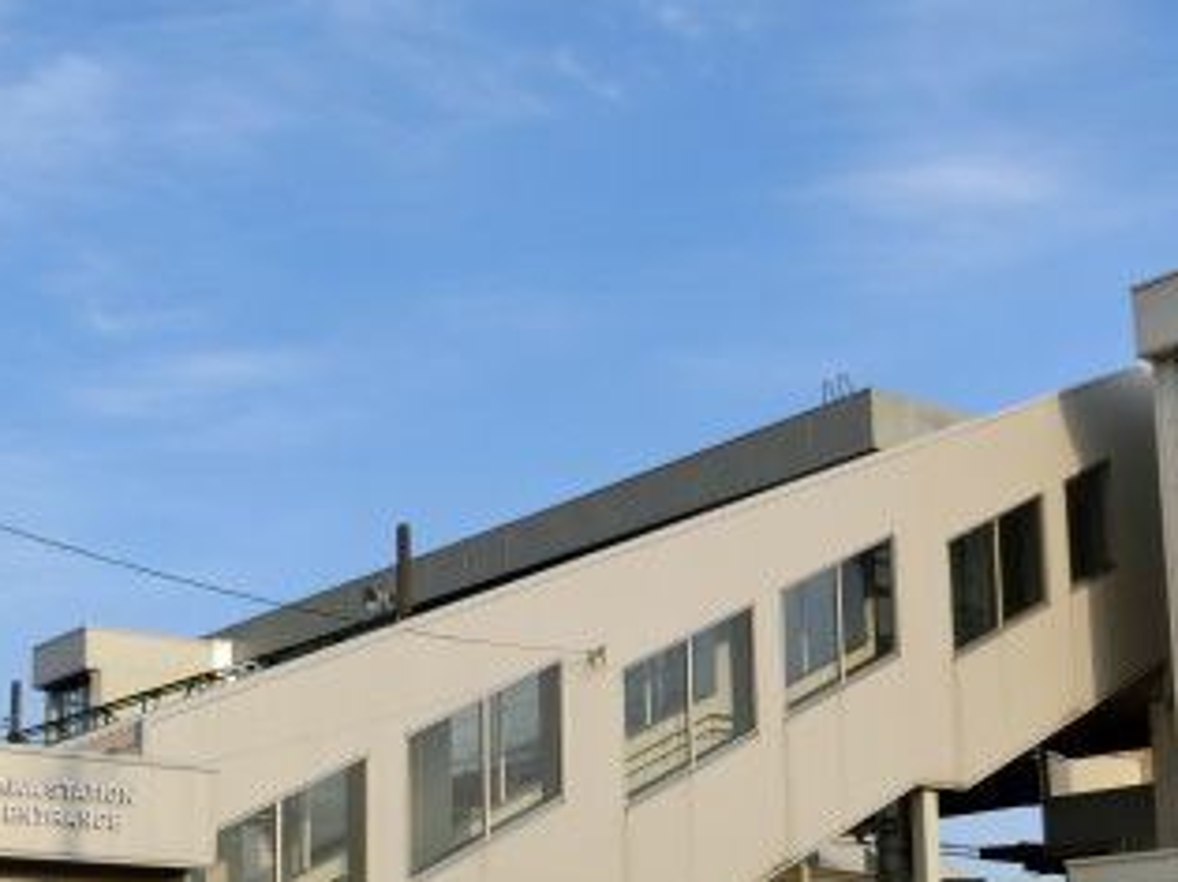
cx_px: 460
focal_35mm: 59
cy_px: 747
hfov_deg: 32.6
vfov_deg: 24.3
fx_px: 2007
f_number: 3.7
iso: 80
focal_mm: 5.2
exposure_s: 1/640
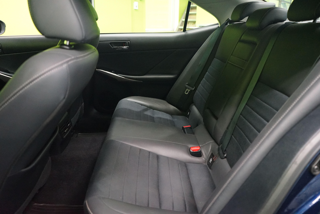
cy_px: 107
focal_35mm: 28
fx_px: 249
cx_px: 160
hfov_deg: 65.5
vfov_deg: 46.4
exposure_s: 1/30
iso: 6400
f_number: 3.5
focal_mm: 28
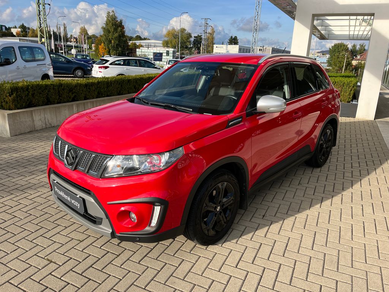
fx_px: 292
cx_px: 194
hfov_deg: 67.3
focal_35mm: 26
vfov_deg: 53.1
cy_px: 146
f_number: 1.6
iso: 50
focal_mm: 5.1
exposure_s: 1/1536
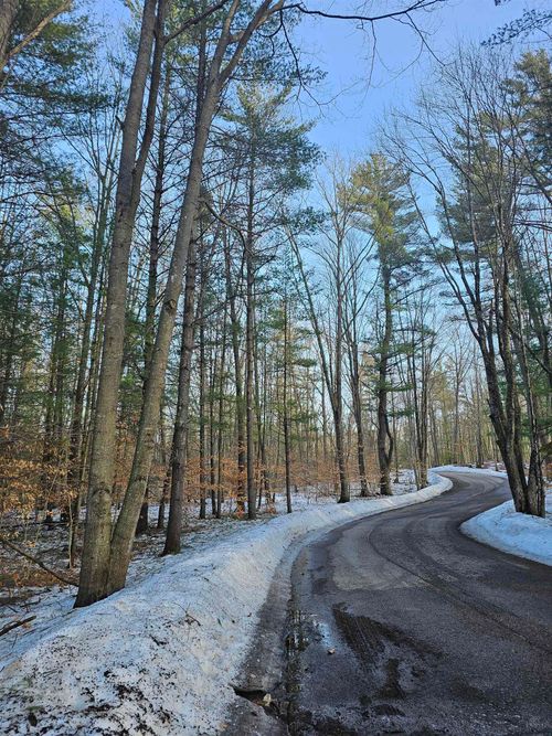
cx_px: 276
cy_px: 368
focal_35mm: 23
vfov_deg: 73.9
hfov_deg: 58.9
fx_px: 489
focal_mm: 6.3
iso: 32
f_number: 1.7
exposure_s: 1/180
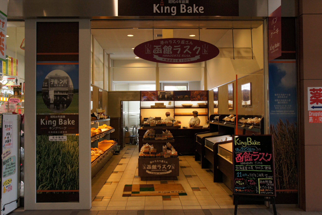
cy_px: 108
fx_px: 295
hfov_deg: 57.2
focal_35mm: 33
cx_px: 161
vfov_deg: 40.0
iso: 1000
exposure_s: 1/40
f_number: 6.3
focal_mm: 22
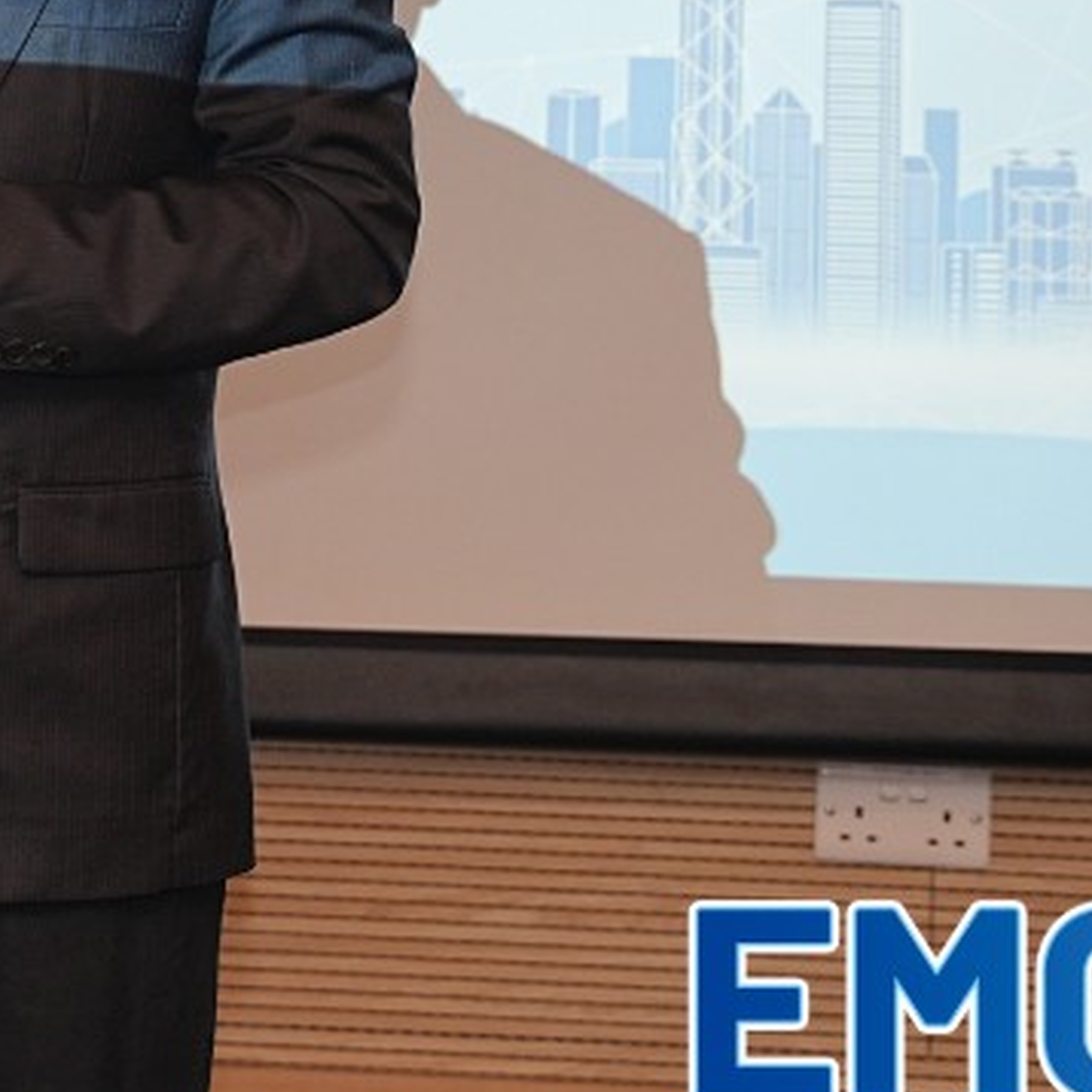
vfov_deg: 9.9
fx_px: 6157
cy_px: -366
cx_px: -320
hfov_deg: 9.9
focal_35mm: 173
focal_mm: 45.4
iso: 500
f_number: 3.2
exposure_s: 1/100
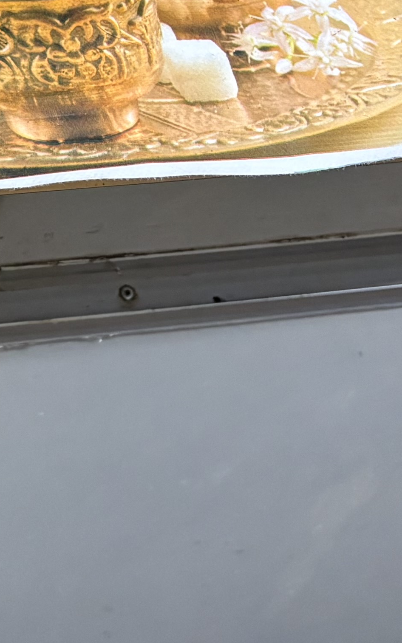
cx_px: -226
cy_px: -160
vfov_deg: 18.8
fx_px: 1823
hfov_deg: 11.9
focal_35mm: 104
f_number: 1.6
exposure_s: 1/50
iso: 200
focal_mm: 5.96
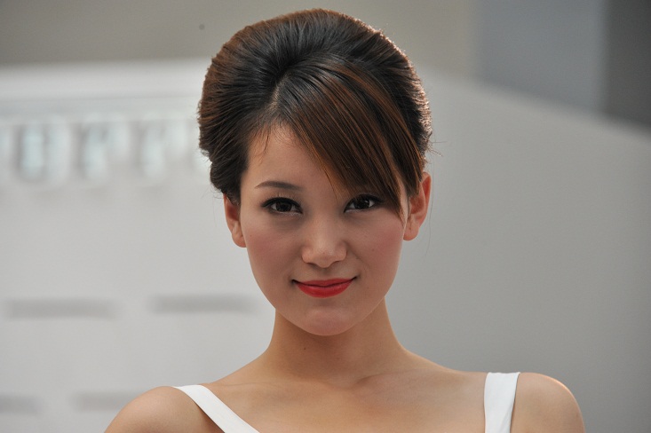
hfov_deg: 6.9
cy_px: 216
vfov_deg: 4.6
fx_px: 5422
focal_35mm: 300
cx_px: 326
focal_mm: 300
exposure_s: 1/320
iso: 1250
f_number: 9
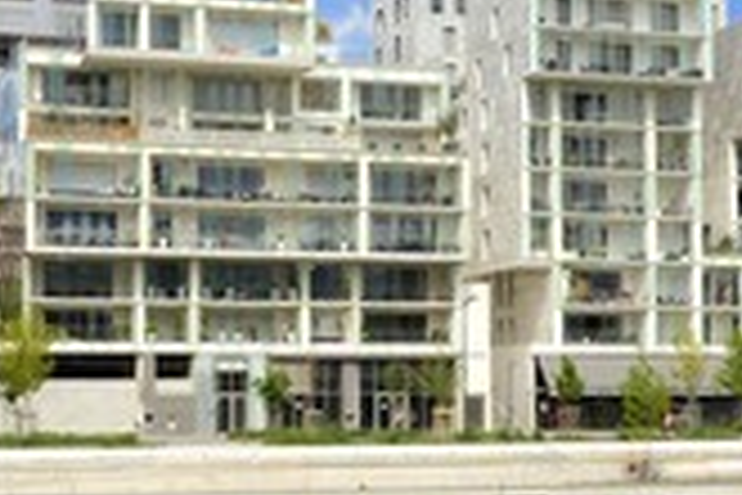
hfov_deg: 22.9
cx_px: 382
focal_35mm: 89
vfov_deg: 15.3
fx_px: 1834
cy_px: 338
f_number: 13
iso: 400
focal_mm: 35
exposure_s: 1/400
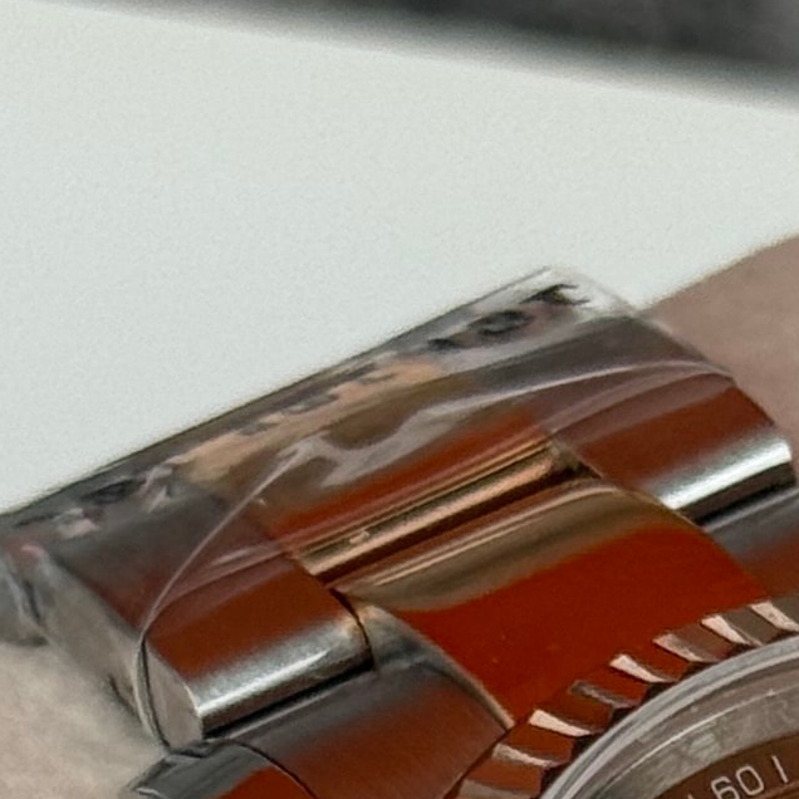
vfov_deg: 6.4
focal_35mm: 269
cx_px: 903
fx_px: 7025
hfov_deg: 6.5
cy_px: 1349
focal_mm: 6.76
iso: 64
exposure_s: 1/885
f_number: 1.78
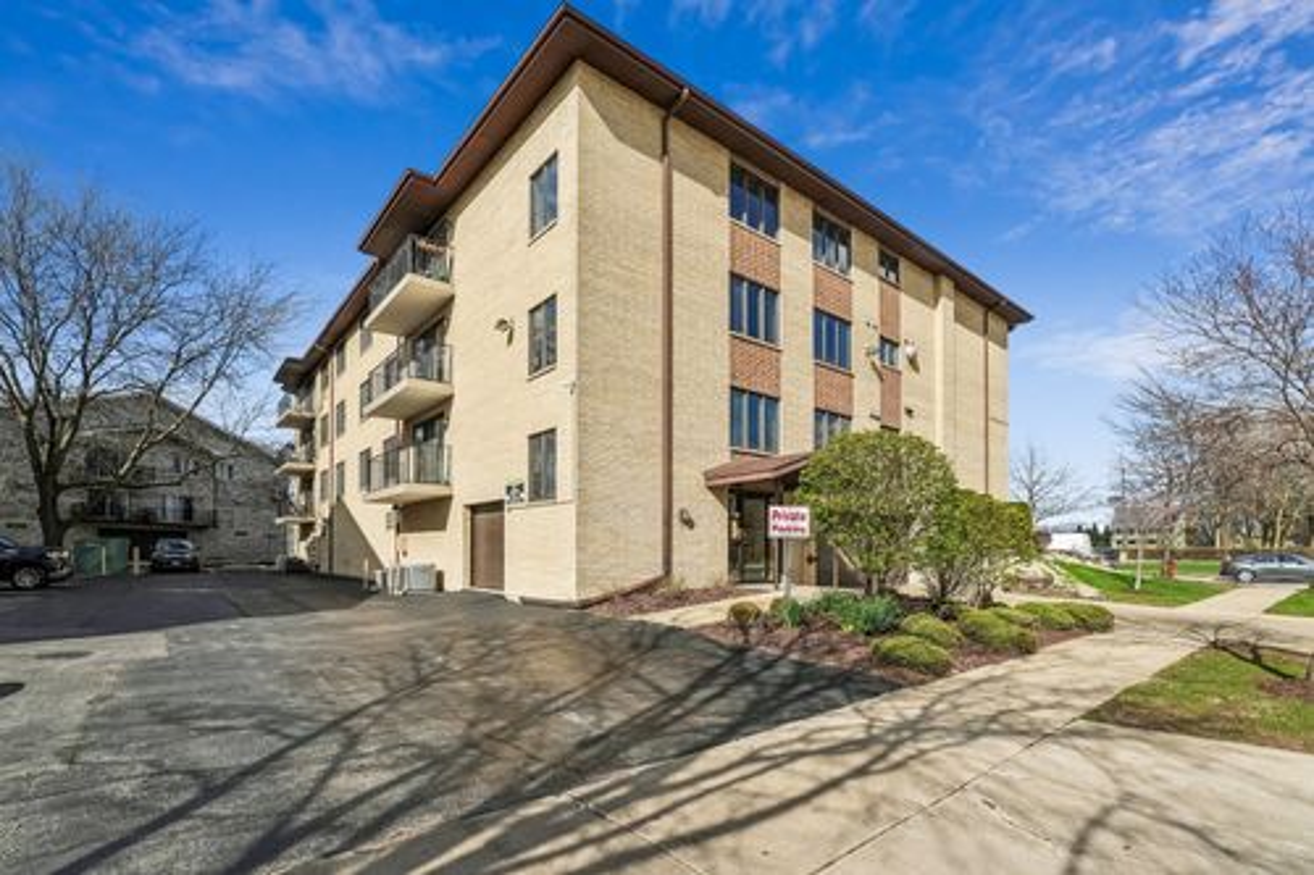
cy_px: 438
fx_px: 511
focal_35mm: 14
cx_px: 657
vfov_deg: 81.2
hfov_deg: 104.3
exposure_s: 1/1600
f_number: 8
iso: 400
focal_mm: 14
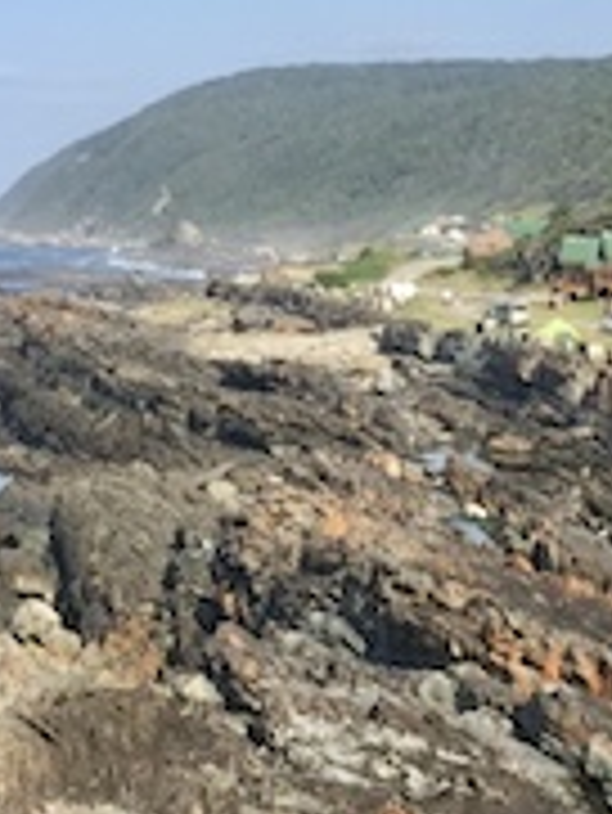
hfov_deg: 15.4
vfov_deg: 20.2
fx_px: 2260
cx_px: 184
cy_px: 144
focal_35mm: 96
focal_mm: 4.15
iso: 32
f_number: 2.2
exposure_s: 1/1721
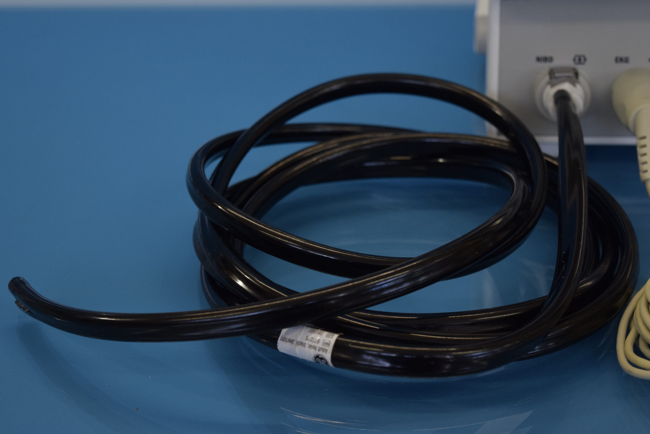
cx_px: 325
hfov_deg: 28.1
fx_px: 1300
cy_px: 217
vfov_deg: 18.9
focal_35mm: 72
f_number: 5.6
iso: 1000
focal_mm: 48
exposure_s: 1/90
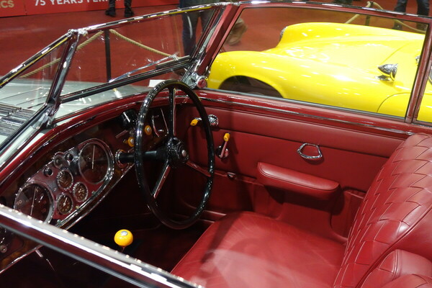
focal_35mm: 41
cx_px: 216
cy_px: 144
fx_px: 492
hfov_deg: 47.4
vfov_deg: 32.6
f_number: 3.2
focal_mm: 15.28
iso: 2000
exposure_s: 1/125
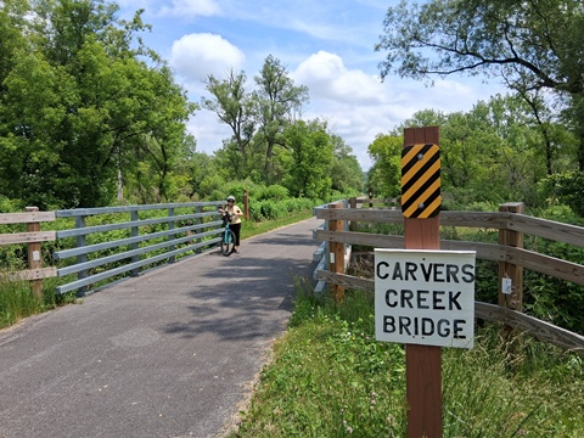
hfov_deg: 67.3
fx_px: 439
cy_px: 219
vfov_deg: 53.1
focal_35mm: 26
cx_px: 292
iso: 25
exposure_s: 1/667
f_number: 1.8
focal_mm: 3.98
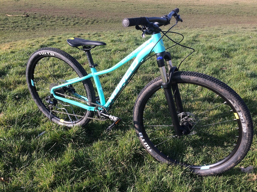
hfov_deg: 61.7
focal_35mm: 29
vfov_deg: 48.2
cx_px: 128
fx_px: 215
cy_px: 96
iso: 32
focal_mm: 4.15
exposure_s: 1/631
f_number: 2.2
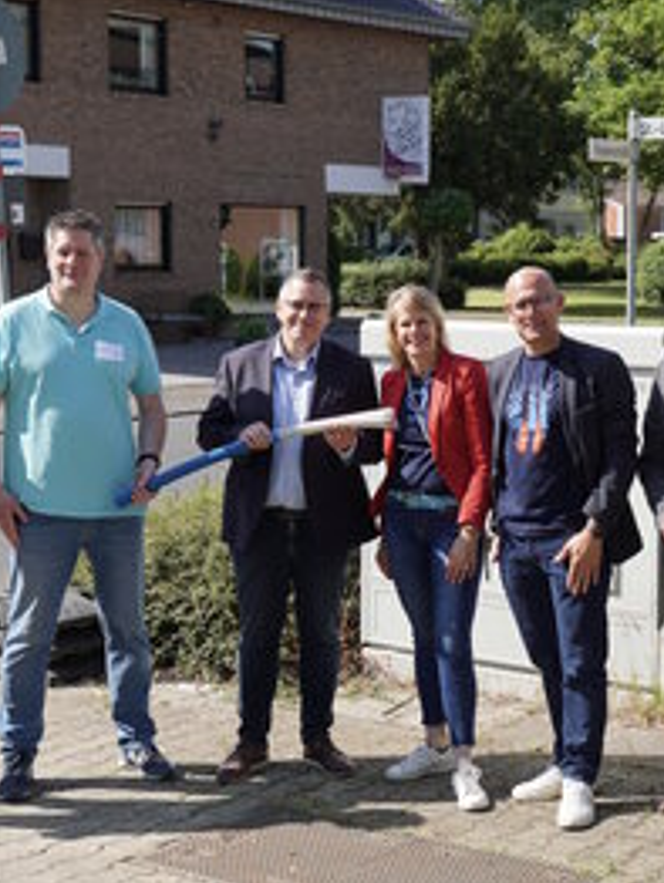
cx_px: 401
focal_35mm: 66
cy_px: 440
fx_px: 1685
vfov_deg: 29.4
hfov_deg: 22.3
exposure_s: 1/250
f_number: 8
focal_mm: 30
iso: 160
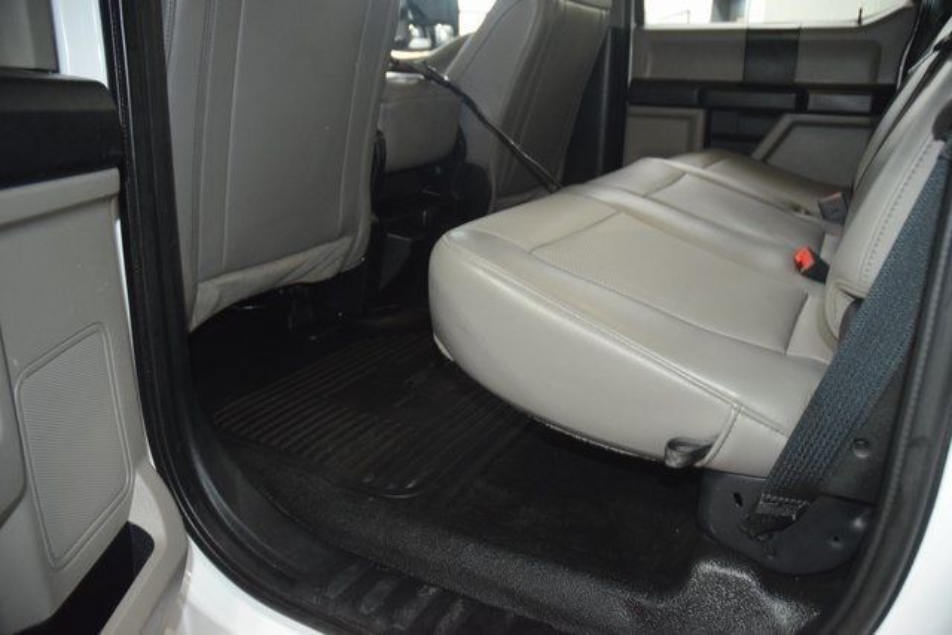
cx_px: 476
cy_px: 318
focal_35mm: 27
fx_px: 714
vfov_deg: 48.0
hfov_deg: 67.4
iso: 2000
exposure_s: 1/50
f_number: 3.5
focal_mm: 18
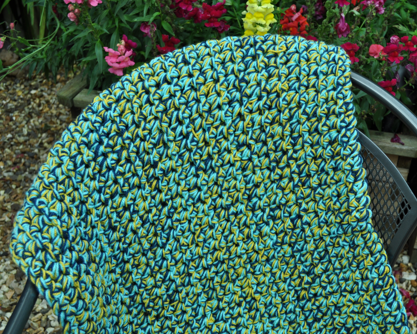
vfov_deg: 36.5
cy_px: 166
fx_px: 506
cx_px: 252
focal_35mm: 41
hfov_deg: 44.5
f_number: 6.3
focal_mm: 24
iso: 200
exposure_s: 1/160
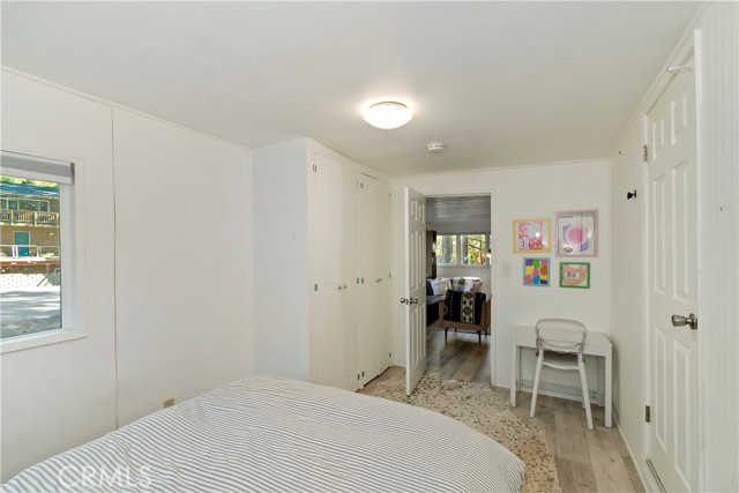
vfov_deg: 77.4
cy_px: 246
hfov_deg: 100.4
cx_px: 370
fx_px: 308
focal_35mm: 15
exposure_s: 1/30
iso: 400
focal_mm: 10
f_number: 8
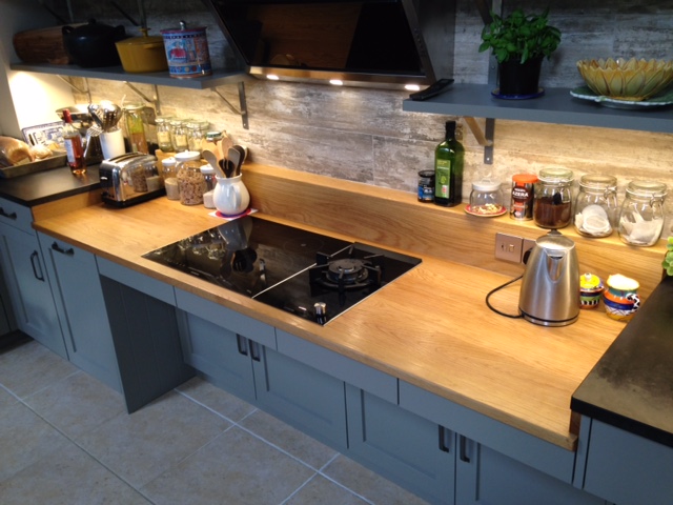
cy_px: 252
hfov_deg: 55.4
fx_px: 642
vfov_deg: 42.9
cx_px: 336
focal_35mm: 33
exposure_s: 1/20
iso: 64
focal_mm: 4.12
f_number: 2.4
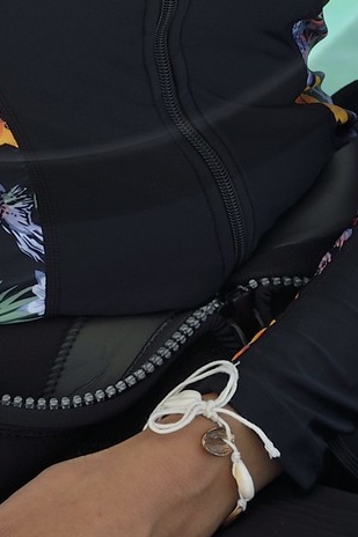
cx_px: 3
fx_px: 4791
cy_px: -317
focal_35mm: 321
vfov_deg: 6.3
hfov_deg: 4.3
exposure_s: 1/250
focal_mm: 62
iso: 200
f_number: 9
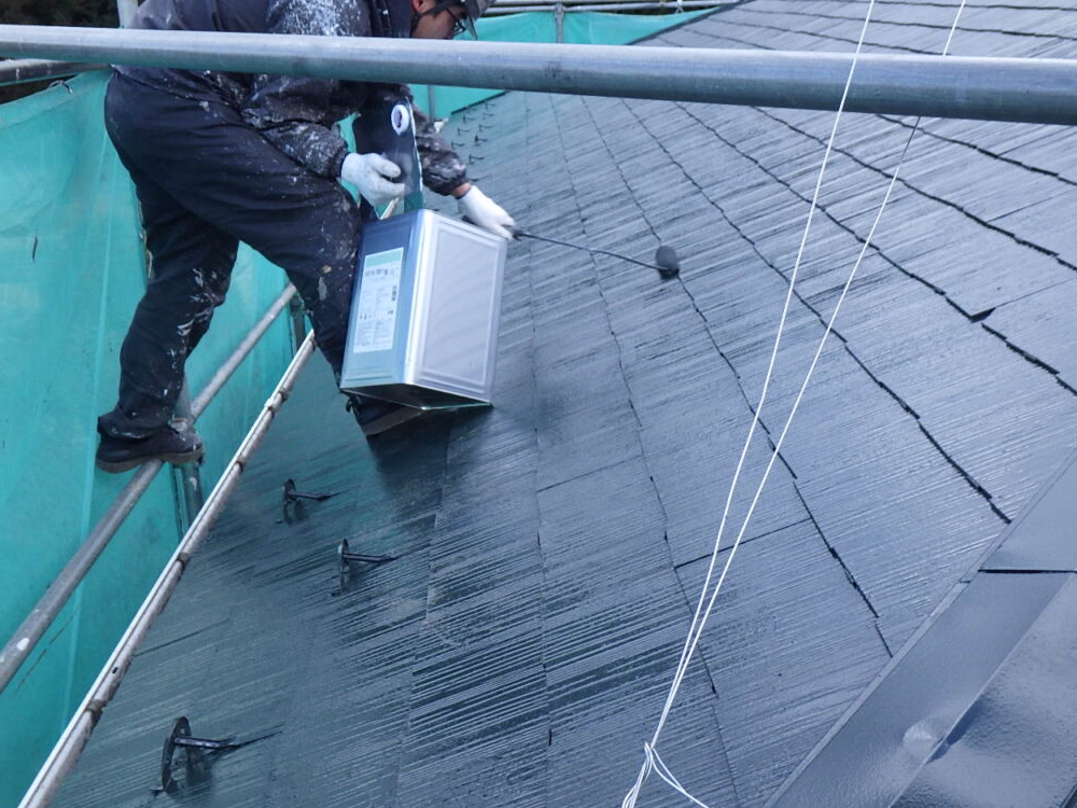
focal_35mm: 43
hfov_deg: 43.9
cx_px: 538
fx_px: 1338
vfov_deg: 33.6
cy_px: 406
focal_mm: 7.5
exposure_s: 1/125
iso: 125
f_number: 4.2
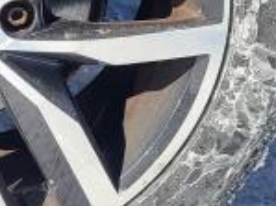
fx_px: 891
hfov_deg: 17.2
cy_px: -46
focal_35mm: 112
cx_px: -7
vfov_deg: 12.8
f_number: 1.8
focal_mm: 5.4
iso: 40
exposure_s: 1/1967
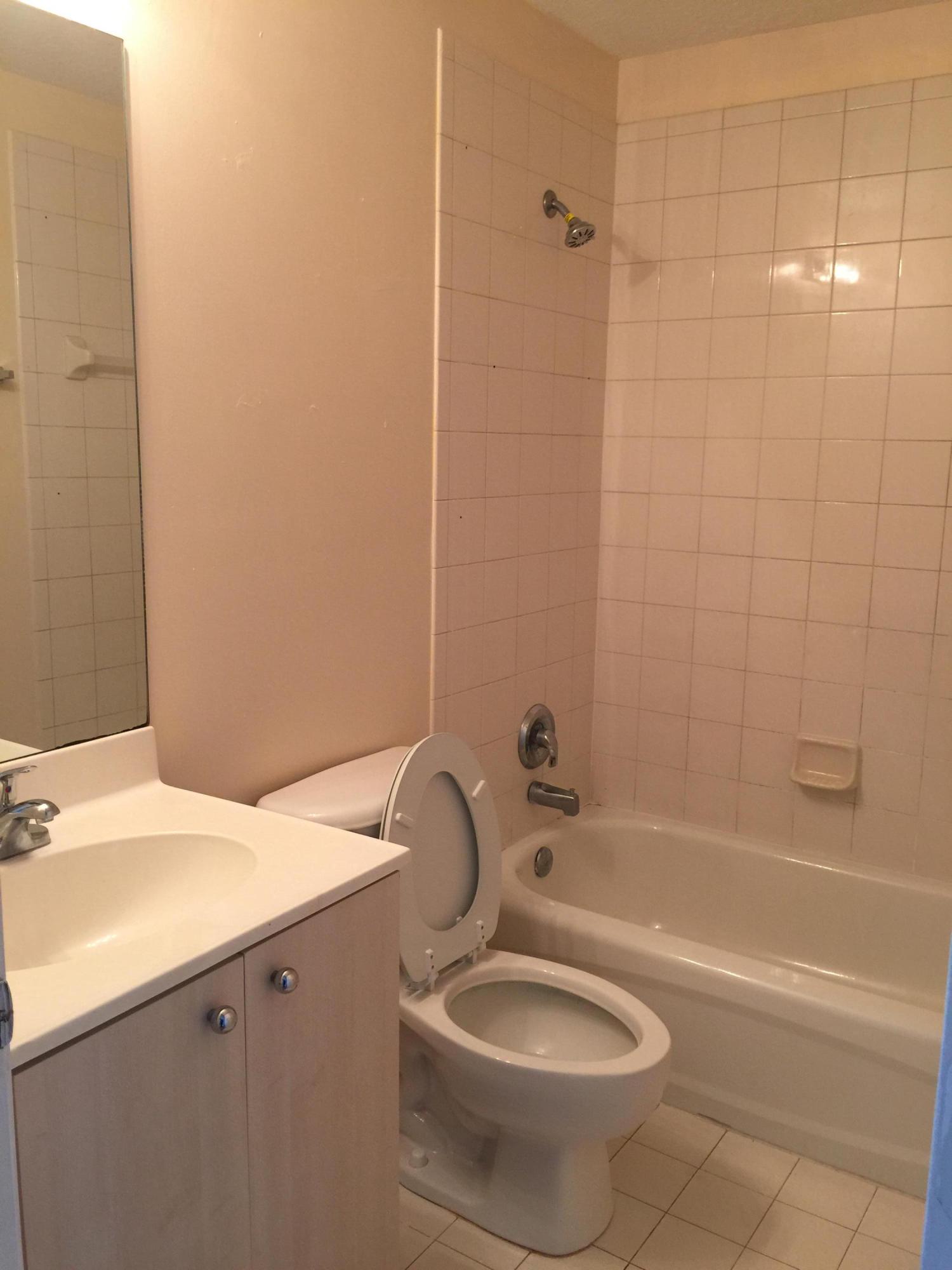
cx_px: 476
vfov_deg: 61.7
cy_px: 635
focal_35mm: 29
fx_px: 1063
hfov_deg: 48.2
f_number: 2.2
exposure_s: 1/15
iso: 40
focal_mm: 4.15
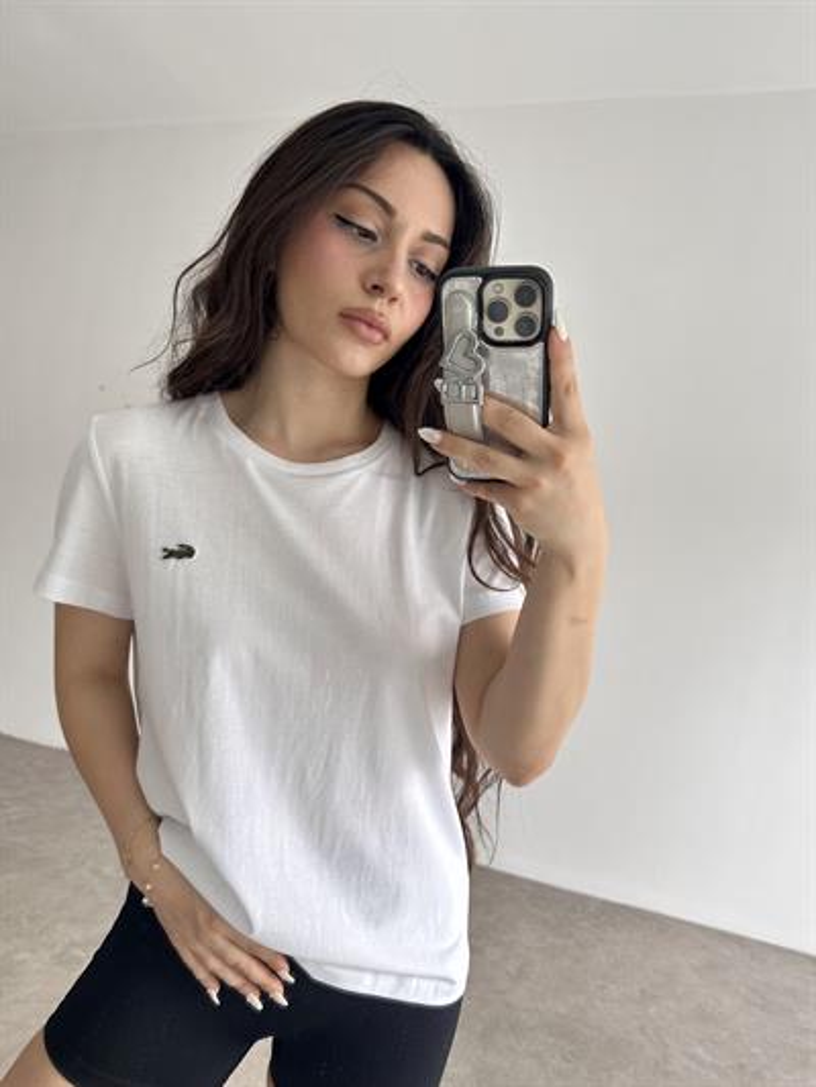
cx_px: 408
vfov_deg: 71.6
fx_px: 754
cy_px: 544
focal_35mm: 24
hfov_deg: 56.8
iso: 64
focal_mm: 6.86
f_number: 1.78
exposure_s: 1/149
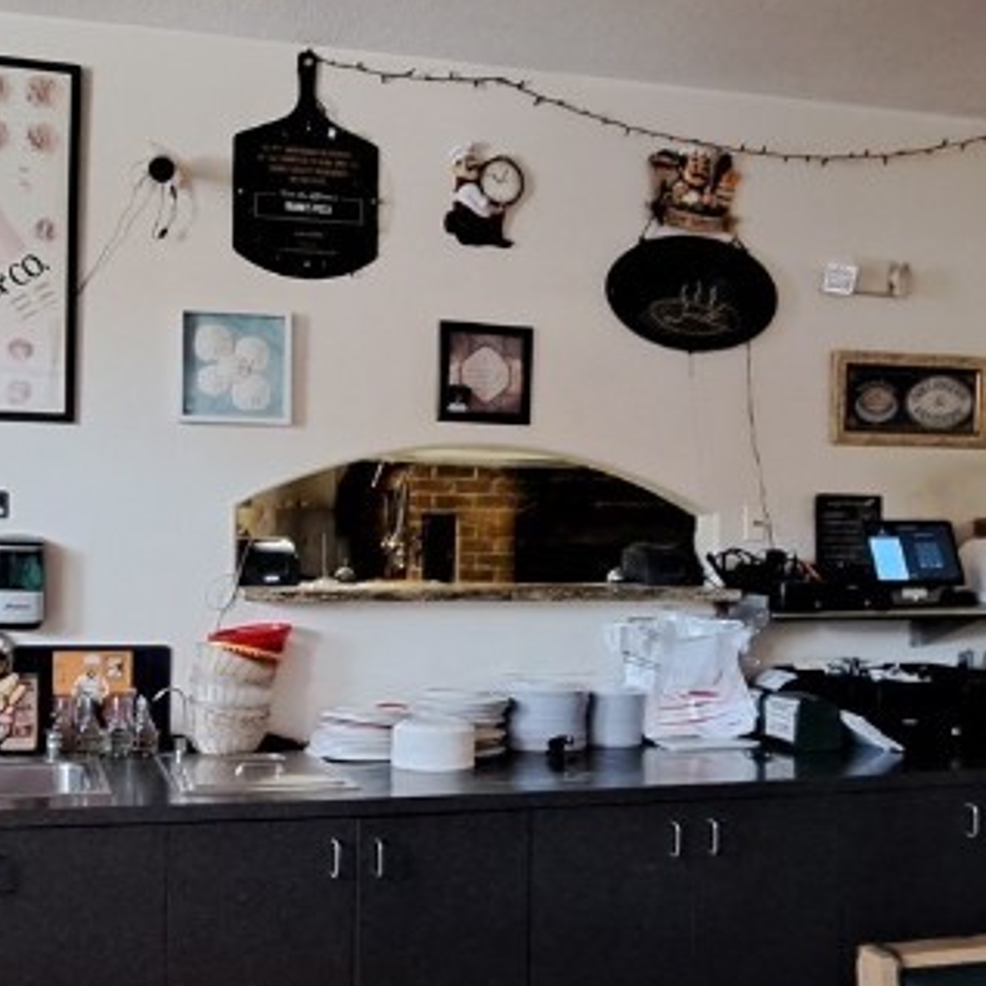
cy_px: 533
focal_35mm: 37
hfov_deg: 44.5
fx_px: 1192
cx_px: 366
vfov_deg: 44.9
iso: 250
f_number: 2.2
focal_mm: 1.74
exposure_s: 1/24
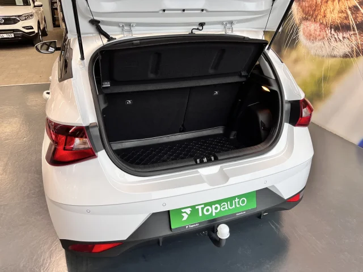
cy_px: 136
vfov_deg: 53.1
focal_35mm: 26
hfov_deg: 67.3
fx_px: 273
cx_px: 182
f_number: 1.6
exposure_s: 1/121
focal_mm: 5.1
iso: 125
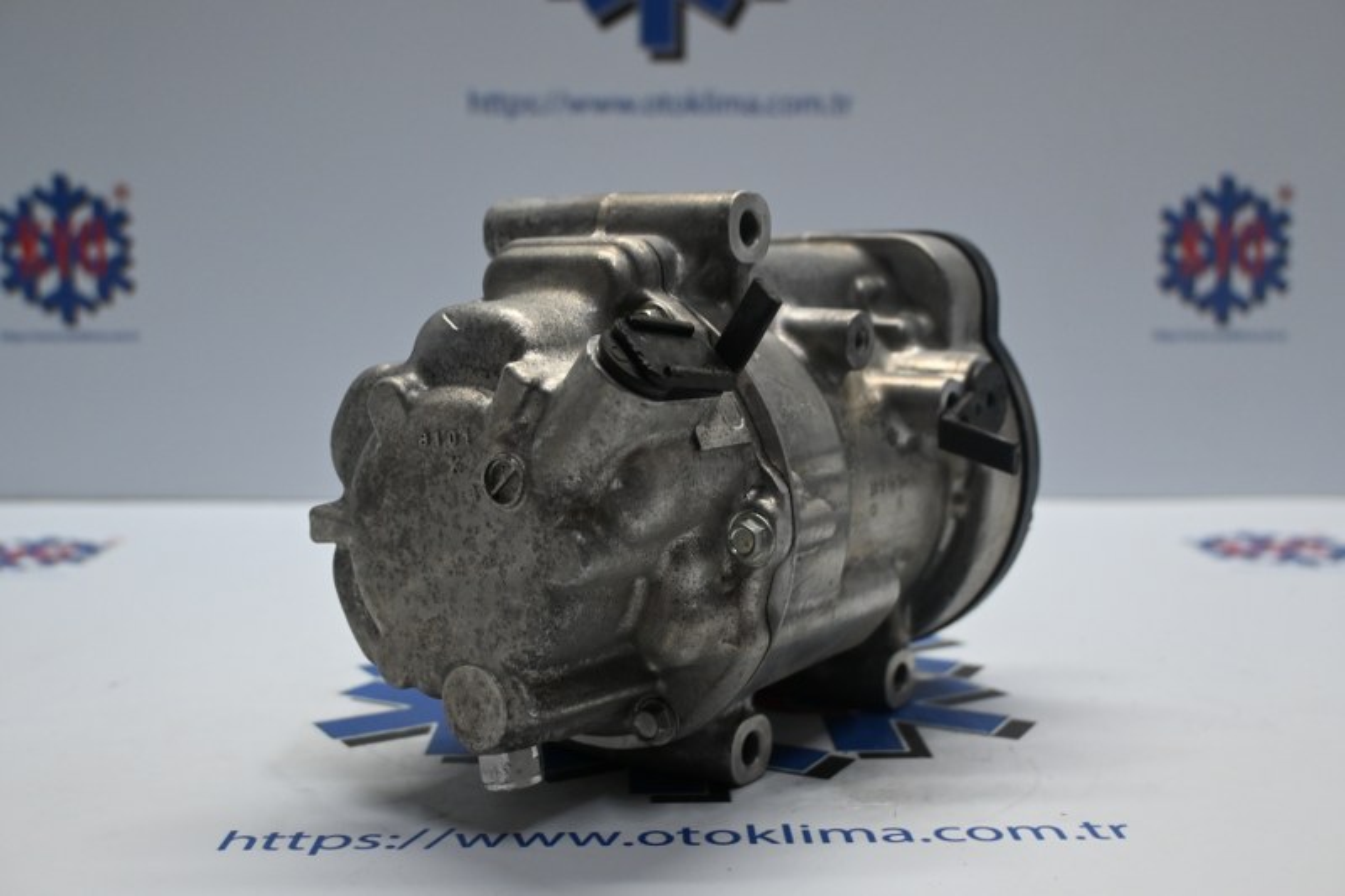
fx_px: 1485
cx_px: 672
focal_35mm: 40
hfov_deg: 48.7
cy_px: 448
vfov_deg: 33.6
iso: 1000
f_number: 4.5
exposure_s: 1/125
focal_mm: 26.5
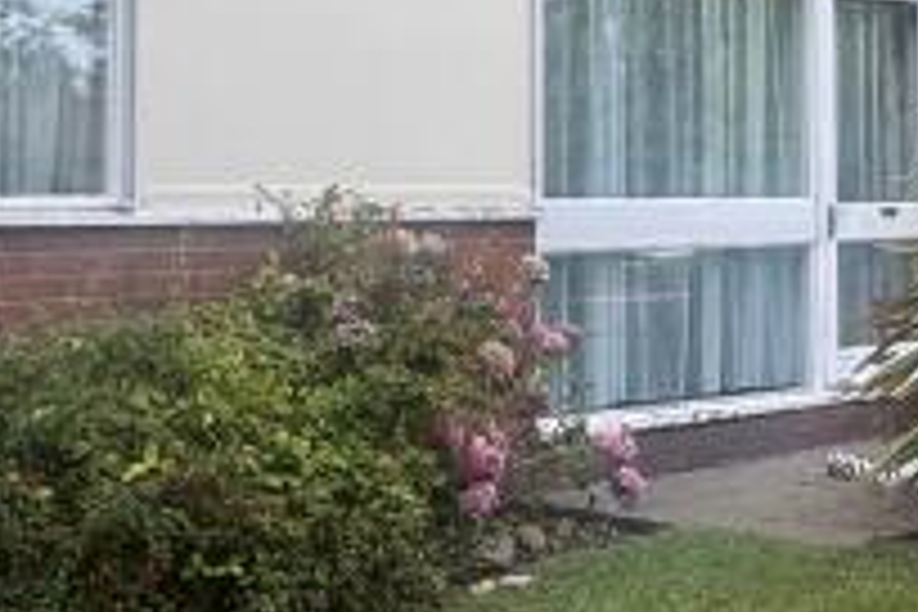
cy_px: 86
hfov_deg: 25.3
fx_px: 1861
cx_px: 1053
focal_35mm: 73
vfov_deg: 18.4
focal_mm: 2.22
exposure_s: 1/306
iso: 40
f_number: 2.2
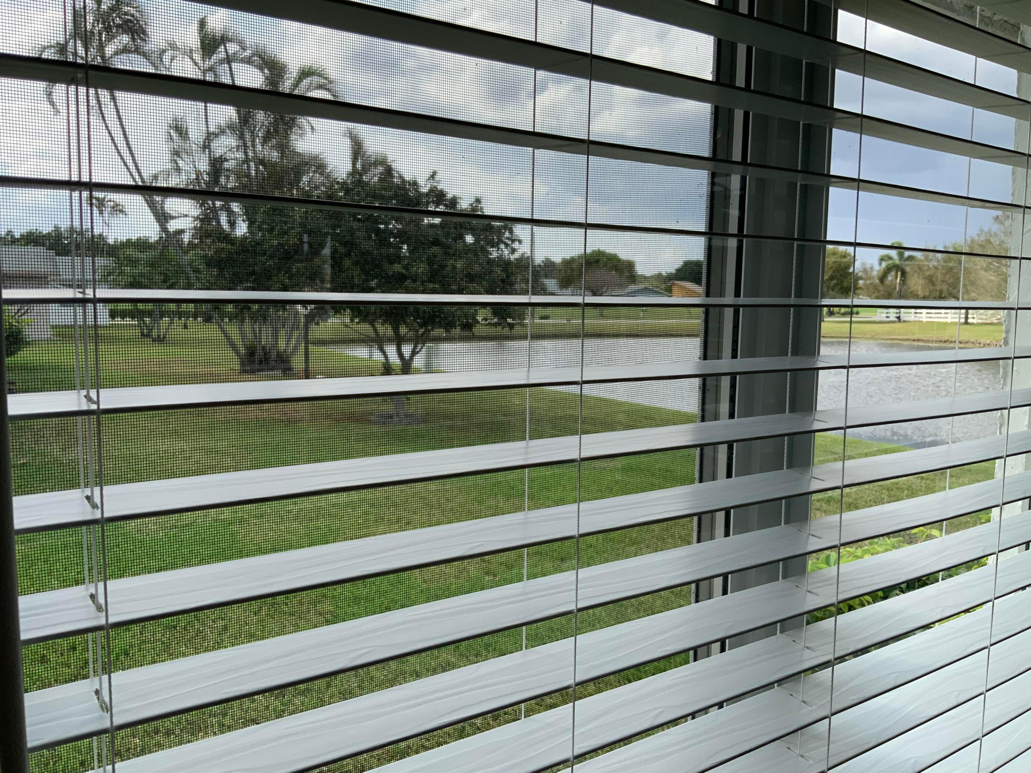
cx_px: 516
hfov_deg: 61.7
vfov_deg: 48.2
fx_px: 864
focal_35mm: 29
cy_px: 386
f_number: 1.8
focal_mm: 3
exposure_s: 1/391
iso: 16
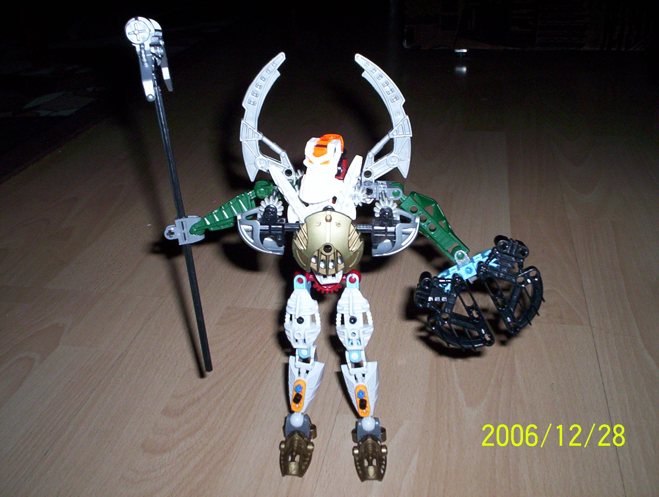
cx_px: 330
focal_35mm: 38
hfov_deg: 48.9
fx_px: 725
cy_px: 248
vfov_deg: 37.9
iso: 140
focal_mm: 4.99
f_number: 4.5
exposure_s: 1/60
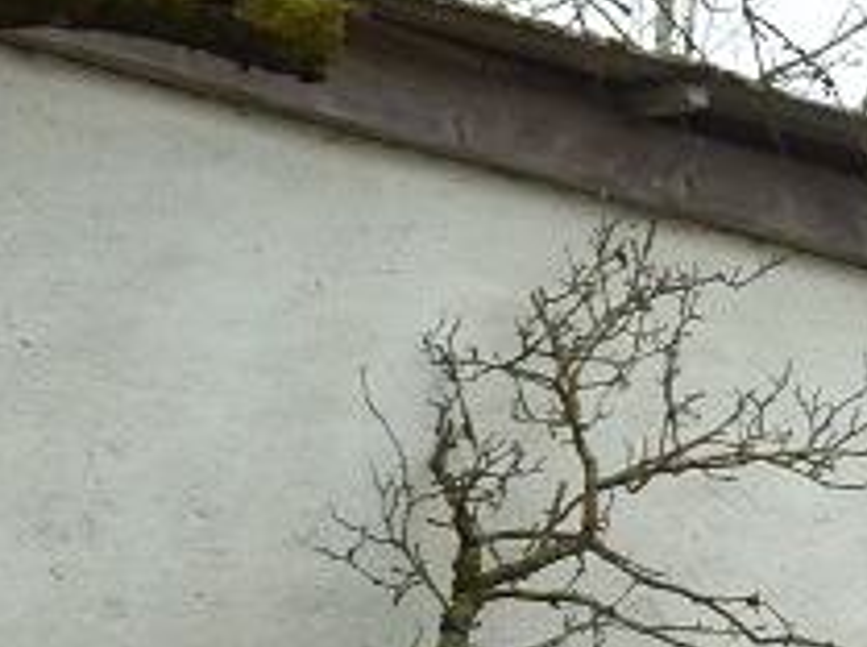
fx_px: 7326
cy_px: 975
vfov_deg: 5.0
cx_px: 1410
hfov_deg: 6.7
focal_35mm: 293
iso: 320
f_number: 4.1
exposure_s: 1/200
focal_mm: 11
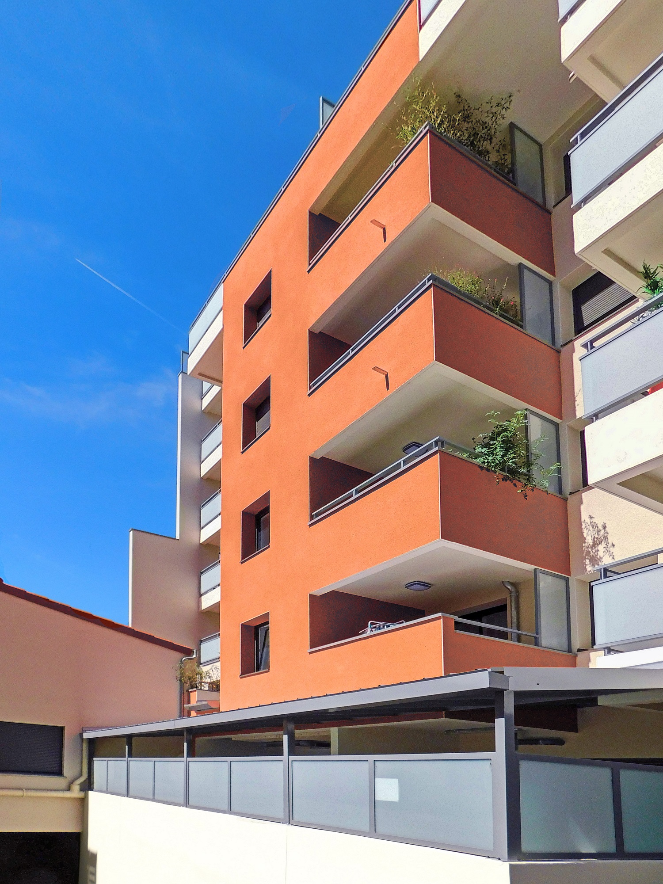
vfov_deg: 73.9
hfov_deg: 58.9
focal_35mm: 23
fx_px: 587
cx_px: 332
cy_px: 442
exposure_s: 1/500
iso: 125
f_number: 6
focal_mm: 4
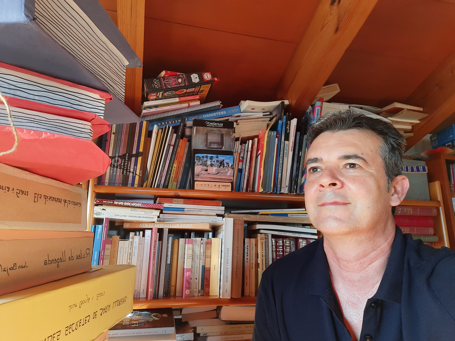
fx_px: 329
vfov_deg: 54.9
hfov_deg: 69.4
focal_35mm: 25
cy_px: 170
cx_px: 228
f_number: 2.2
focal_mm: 3.72
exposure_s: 1/50
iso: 80
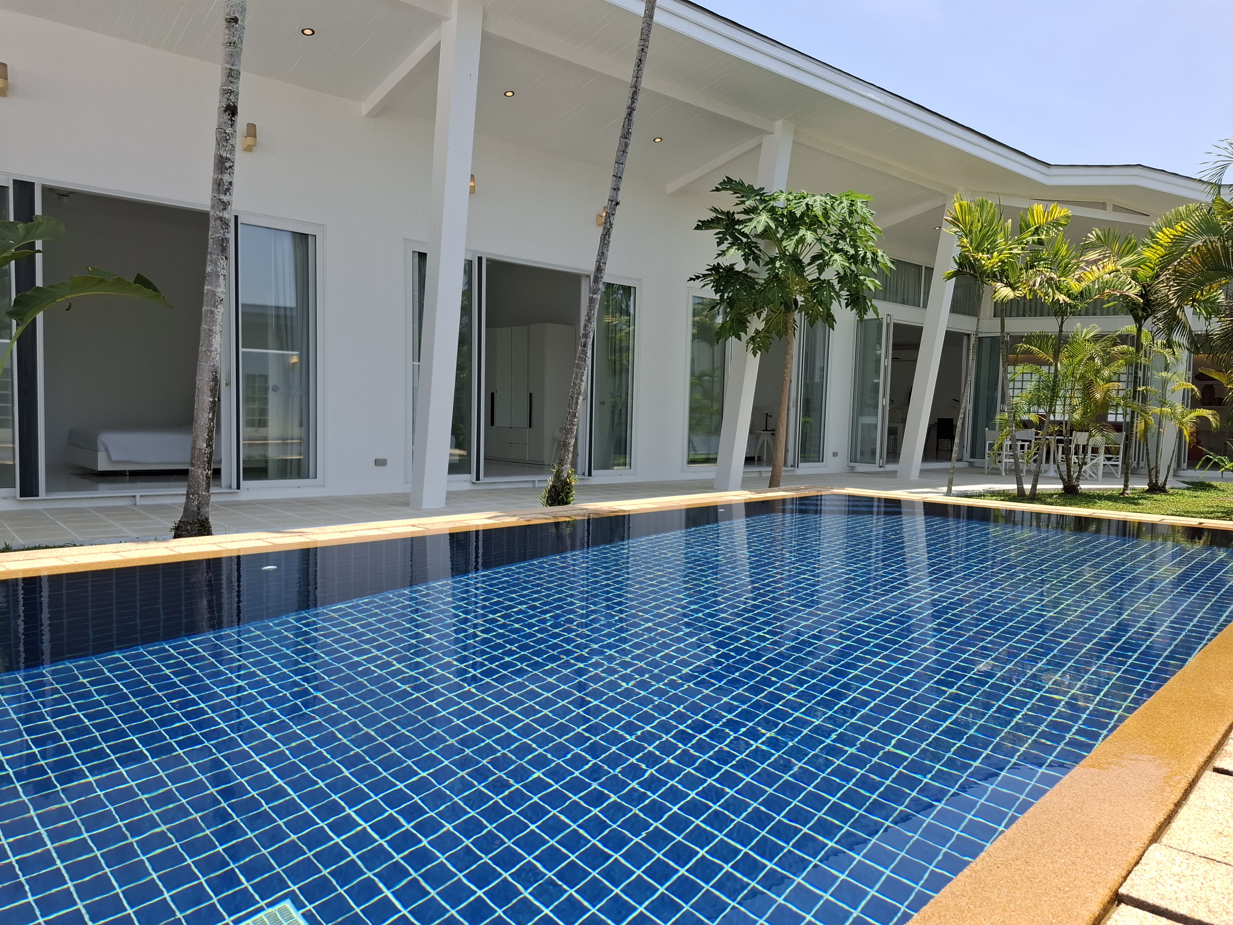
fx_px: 819
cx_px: 616
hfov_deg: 73.9
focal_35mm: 23
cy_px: 462
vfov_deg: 58.9
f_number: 1.8
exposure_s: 1/986
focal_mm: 5.54
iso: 50
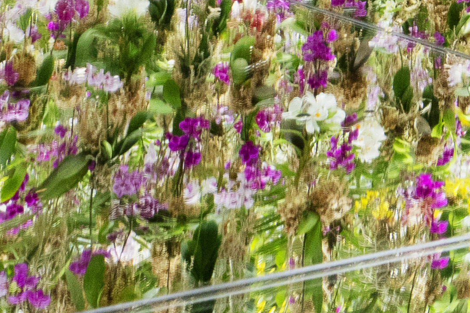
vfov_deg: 9.7
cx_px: 999
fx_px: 1541
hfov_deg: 14.0
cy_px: -532
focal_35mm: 118
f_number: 16
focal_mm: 16
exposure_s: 1/60
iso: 1250
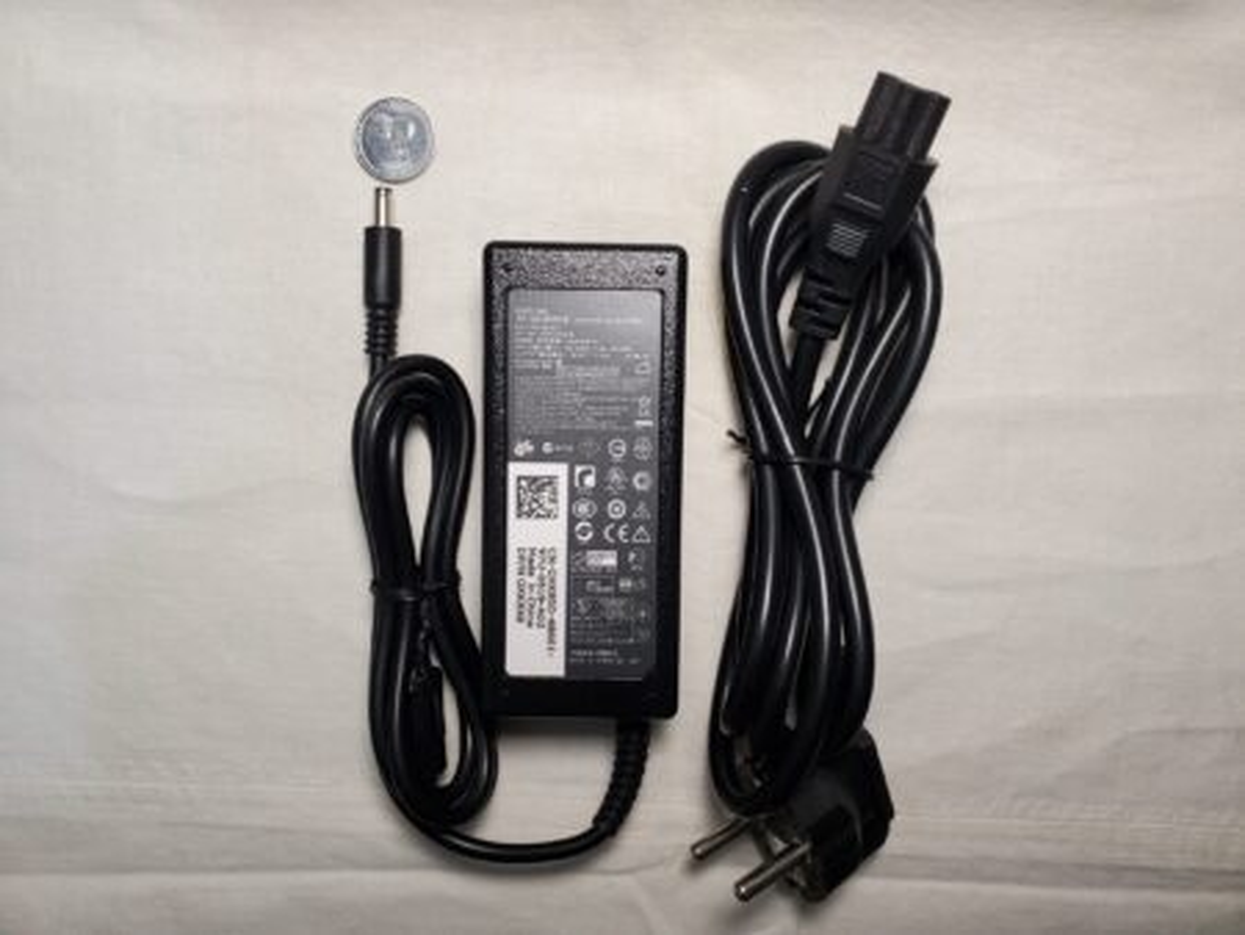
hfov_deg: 67.3
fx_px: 936
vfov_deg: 53.1
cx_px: 622
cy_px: 468
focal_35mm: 26
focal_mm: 4.3
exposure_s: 1/120
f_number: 2.4
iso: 125
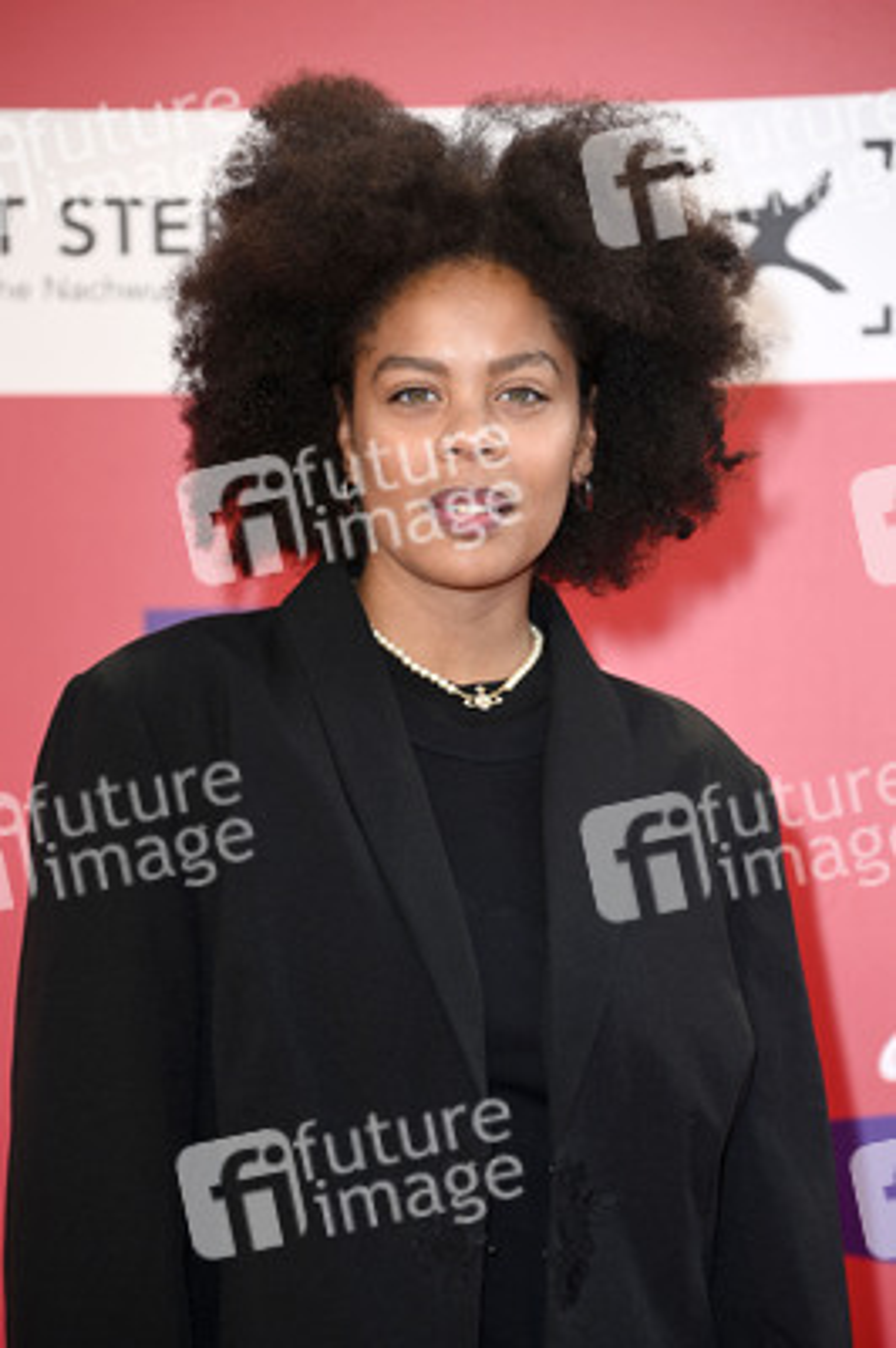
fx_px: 5422
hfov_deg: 9.4
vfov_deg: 14.2
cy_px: 674
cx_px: 448
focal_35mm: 145
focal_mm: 145
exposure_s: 1/250
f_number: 5.6
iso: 640
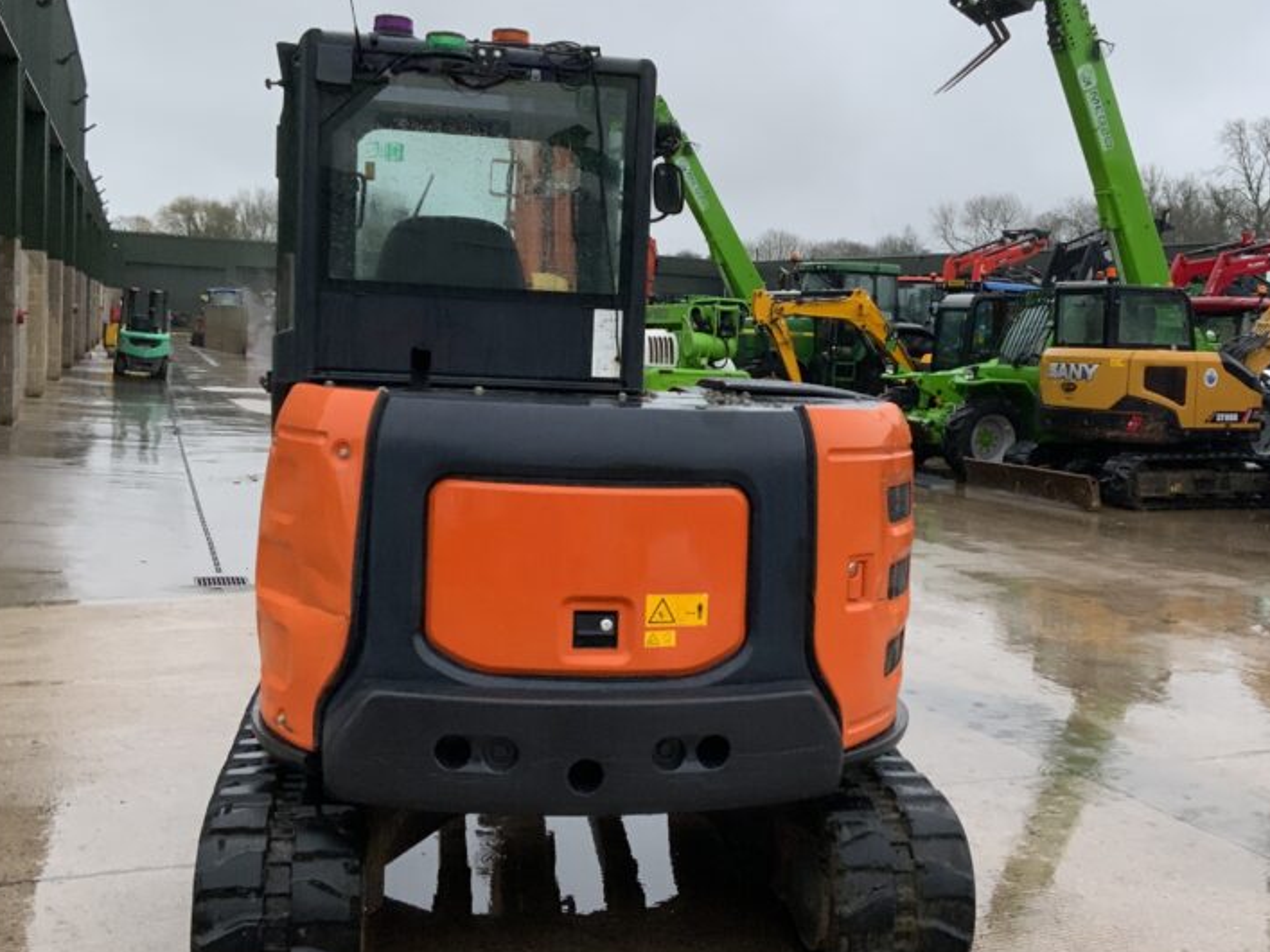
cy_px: 453
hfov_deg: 44.7
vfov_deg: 34.3
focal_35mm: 42
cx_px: 724
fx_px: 1541
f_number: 1.8
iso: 100
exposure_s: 1/60
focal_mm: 3
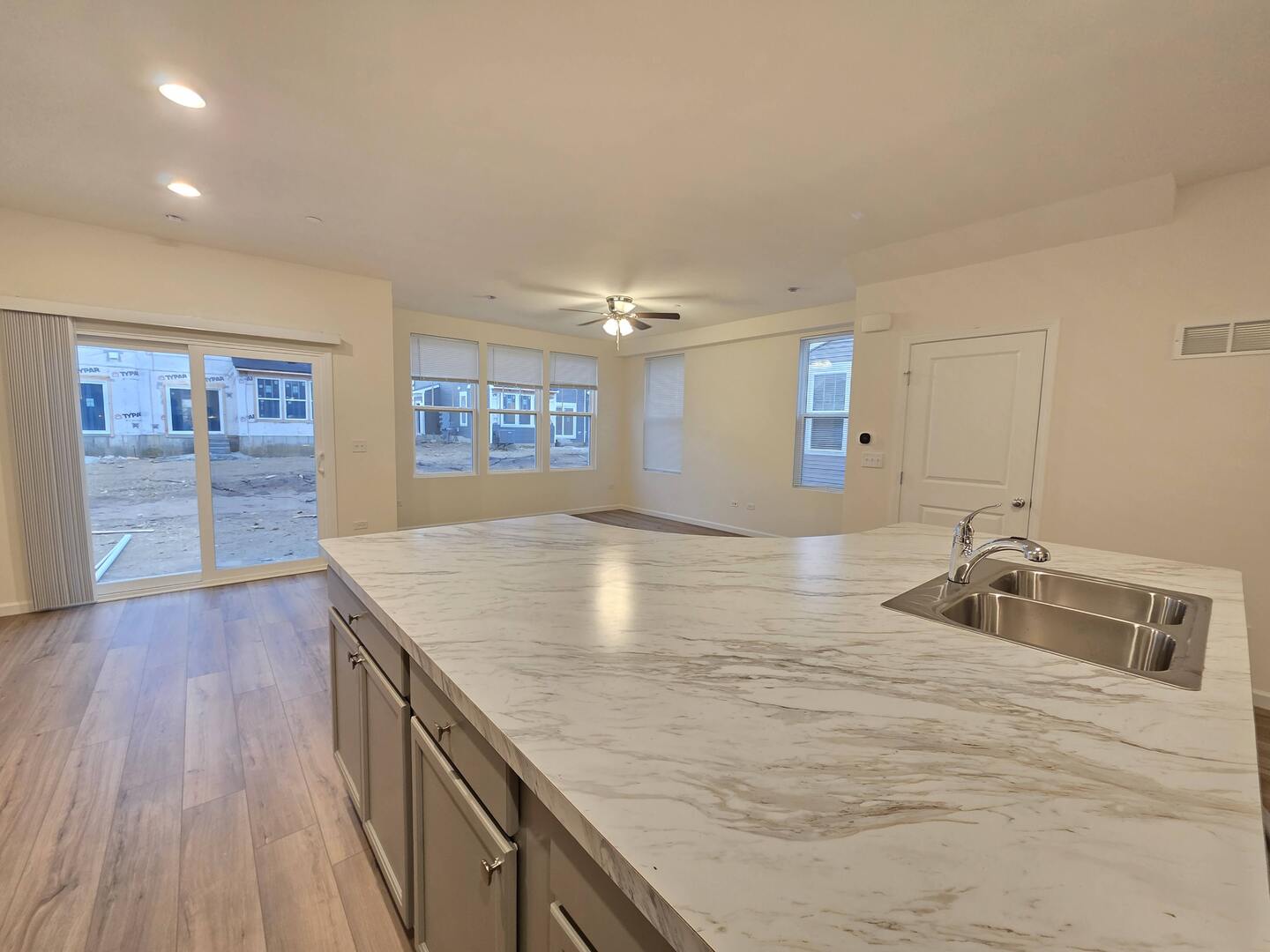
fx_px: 477
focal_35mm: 13
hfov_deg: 106.2
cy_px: 476
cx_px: 635
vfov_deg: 89.9
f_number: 1.9
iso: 320
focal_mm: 2.2
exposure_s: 1/60
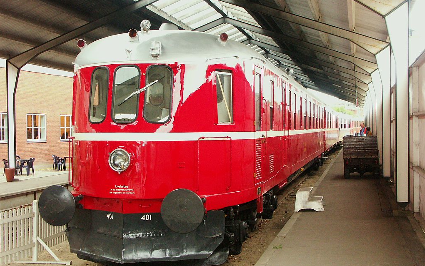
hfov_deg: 40.3
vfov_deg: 25.8
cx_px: 212
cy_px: 144
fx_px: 579
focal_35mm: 50
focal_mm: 12.02
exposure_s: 1/60
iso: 400
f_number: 4.5
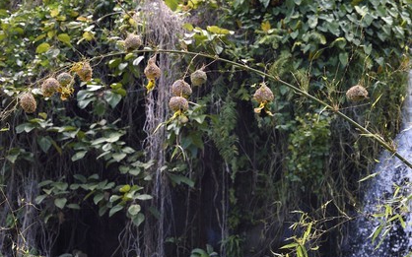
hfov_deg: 10.2
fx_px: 2301
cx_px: 206
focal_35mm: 205
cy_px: 124
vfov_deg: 6.4
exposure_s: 1/320
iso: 400
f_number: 6.3
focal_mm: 200
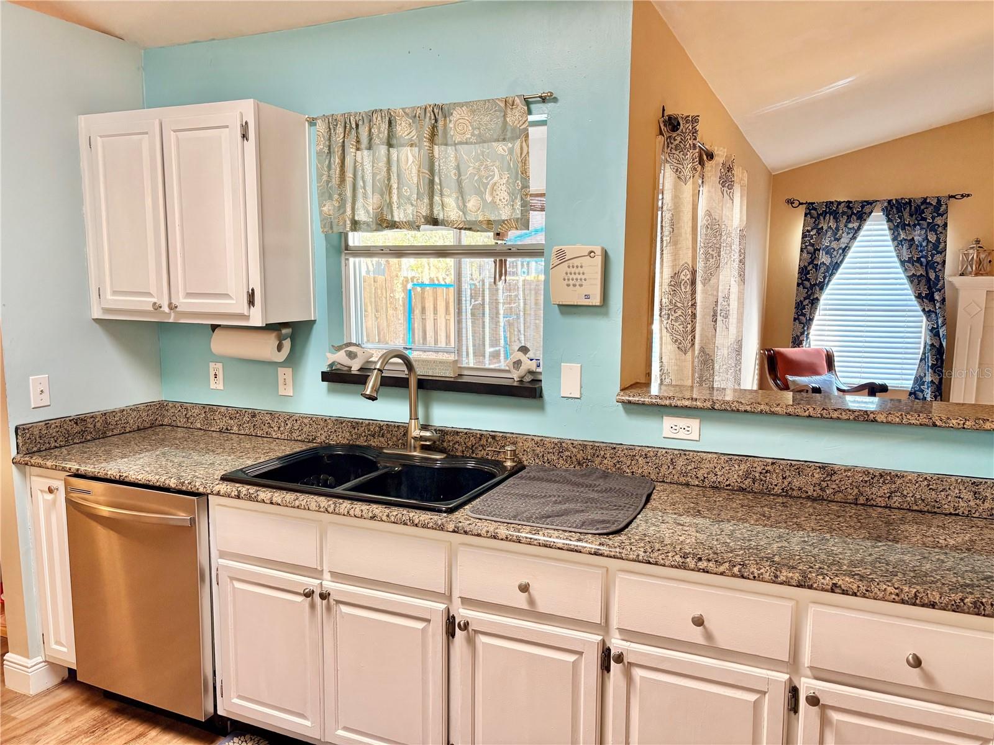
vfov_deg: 53.1
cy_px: 372
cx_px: 497
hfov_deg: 67.3
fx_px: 747
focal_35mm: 26
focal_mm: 5.96
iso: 160
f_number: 1.6
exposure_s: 1/60
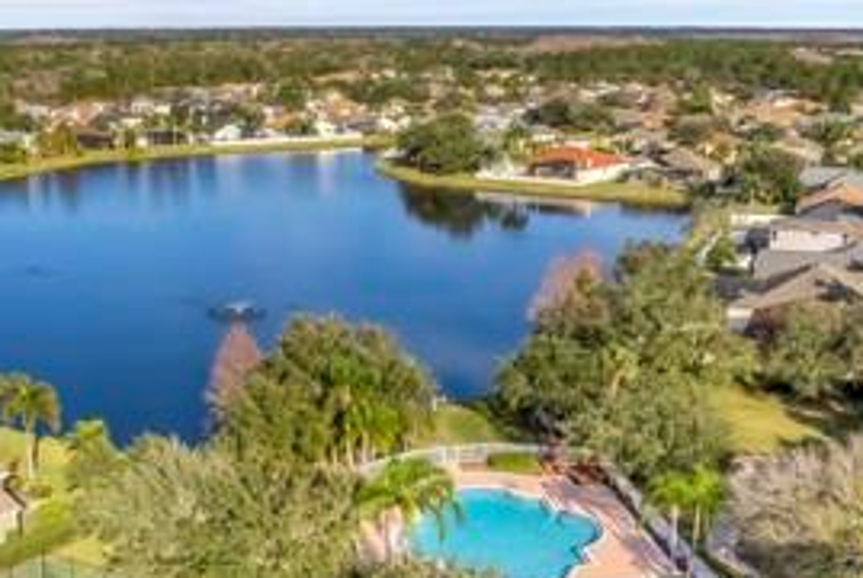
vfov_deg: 27.1
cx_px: 475
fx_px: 1176
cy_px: 462
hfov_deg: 40.3
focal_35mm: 49
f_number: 2.8
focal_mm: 8.38
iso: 110
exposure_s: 1/320
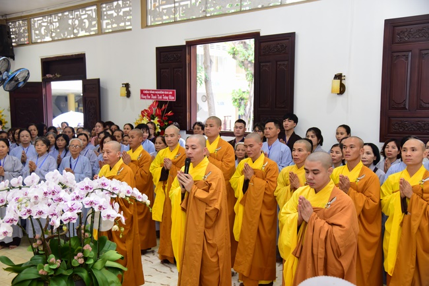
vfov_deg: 35.1
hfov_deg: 50.7
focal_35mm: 38
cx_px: 214
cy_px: 143
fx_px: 453
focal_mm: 38
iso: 1000
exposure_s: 1/40
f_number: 4
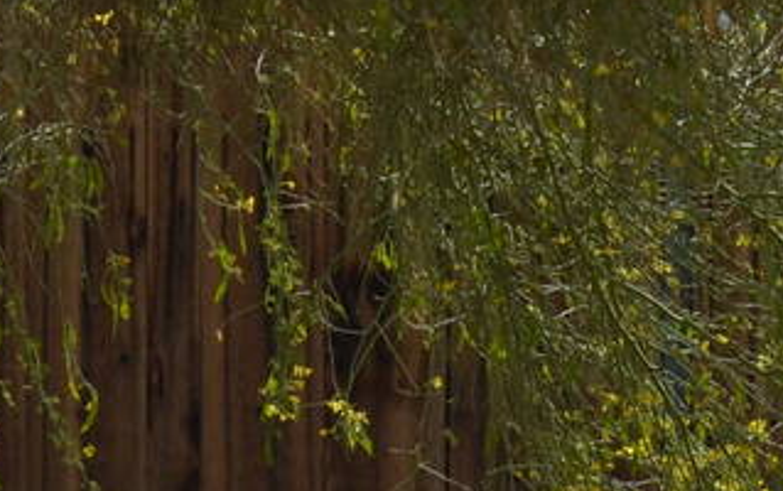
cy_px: 1173
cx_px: 42
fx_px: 17141
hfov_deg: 2.6
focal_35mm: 803
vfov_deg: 1.6
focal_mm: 105
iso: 200
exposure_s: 1/800
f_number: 7.1
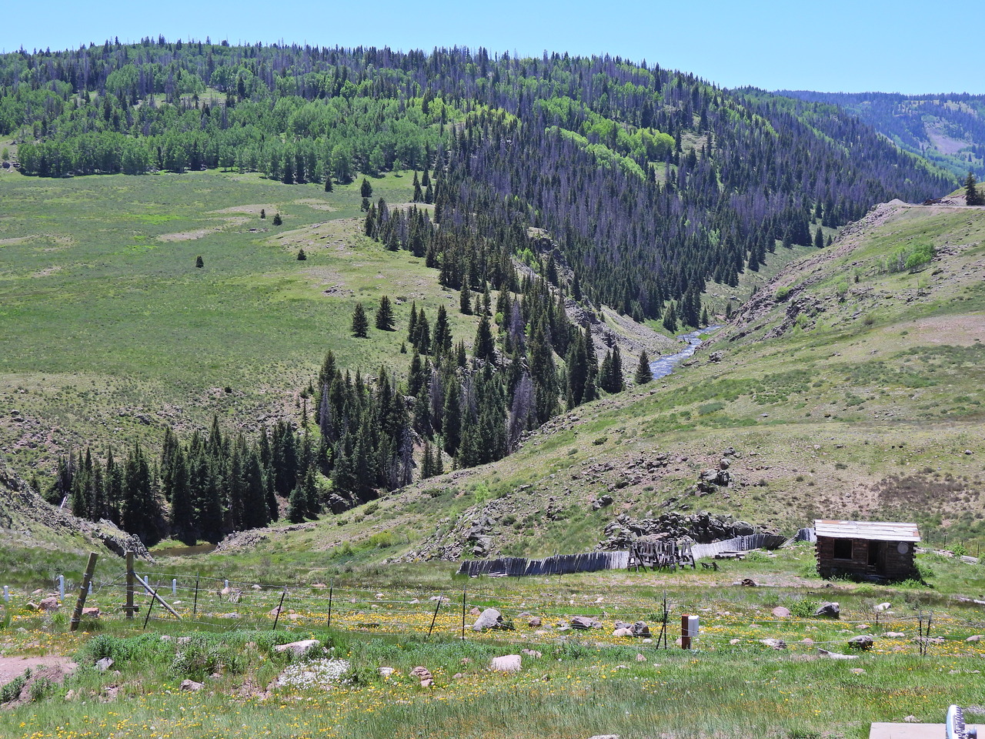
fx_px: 1992
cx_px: 492
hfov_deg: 27.8
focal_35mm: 70
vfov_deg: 21.0
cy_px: 370
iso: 100
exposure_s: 1/800
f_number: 3.5
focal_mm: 12.5
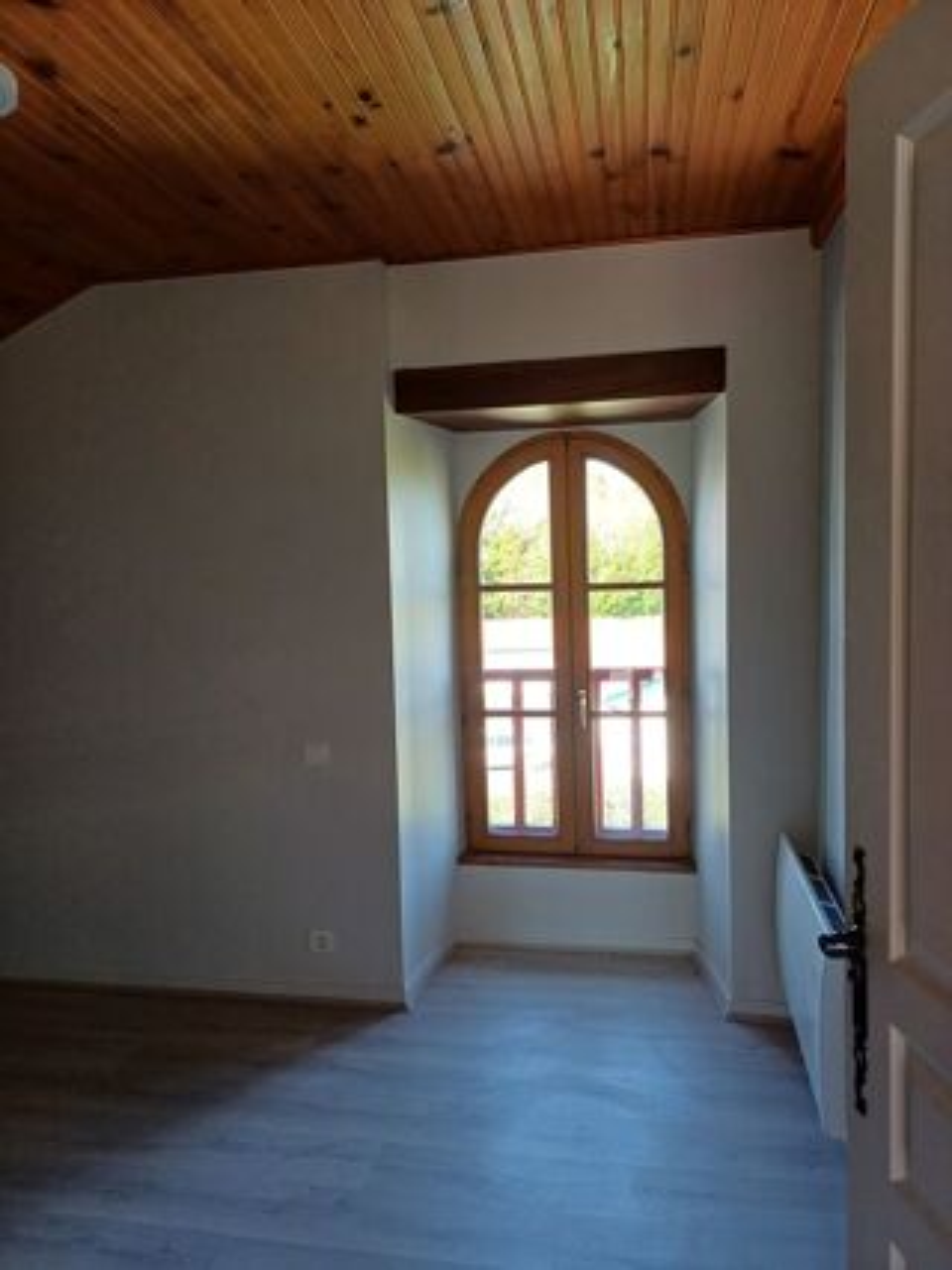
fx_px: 917
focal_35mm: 25
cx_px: 476
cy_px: 635
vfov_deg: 69.4
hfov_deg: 54.9
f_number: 1.8
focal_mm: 4.65
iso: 100
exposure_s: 1/50
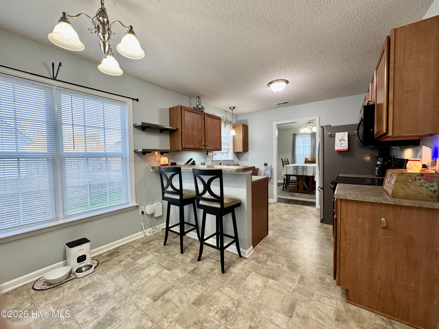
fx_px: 178
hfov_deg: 102.1
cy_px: 164
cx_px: 220
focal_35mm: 14
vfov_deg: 85.7
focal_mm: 2.22
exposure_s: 1/60
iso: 320
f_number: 2.2
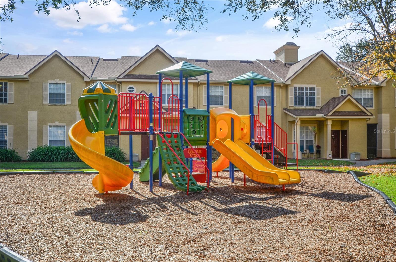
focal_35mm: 36
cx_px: 198
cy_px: 131
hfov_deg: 53.2
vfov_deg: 36.7
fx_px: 395
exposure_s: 1/320
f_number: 8
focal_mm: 24
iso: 200
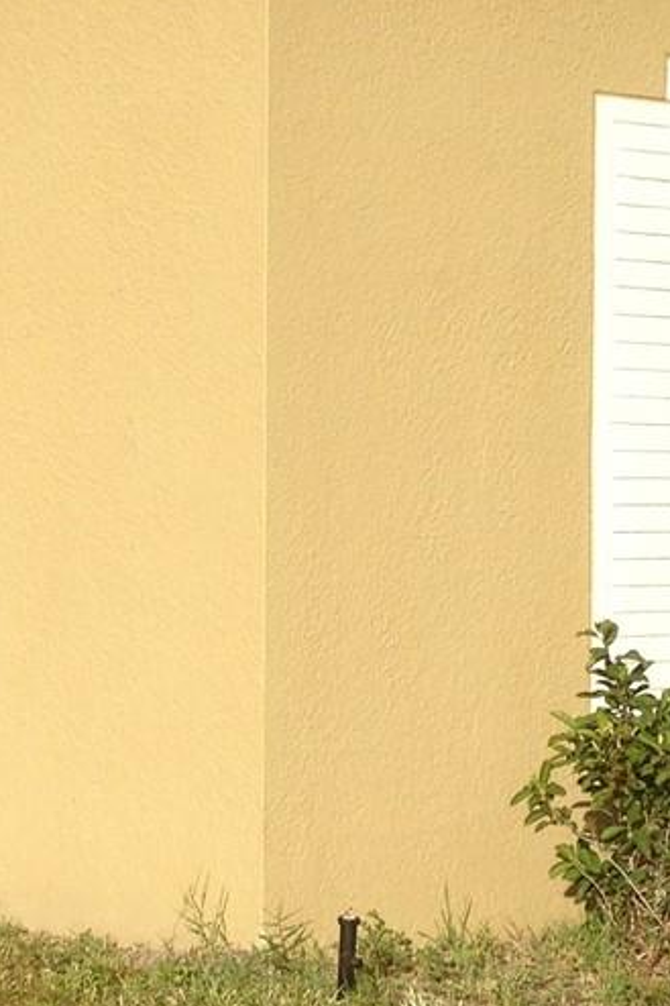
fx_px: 3296
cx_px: 255
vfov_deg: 17.3
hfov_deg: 11.6
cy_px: 582
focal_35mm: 118
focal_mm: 4.28
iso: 50
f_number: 2.4
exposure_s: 1/2208
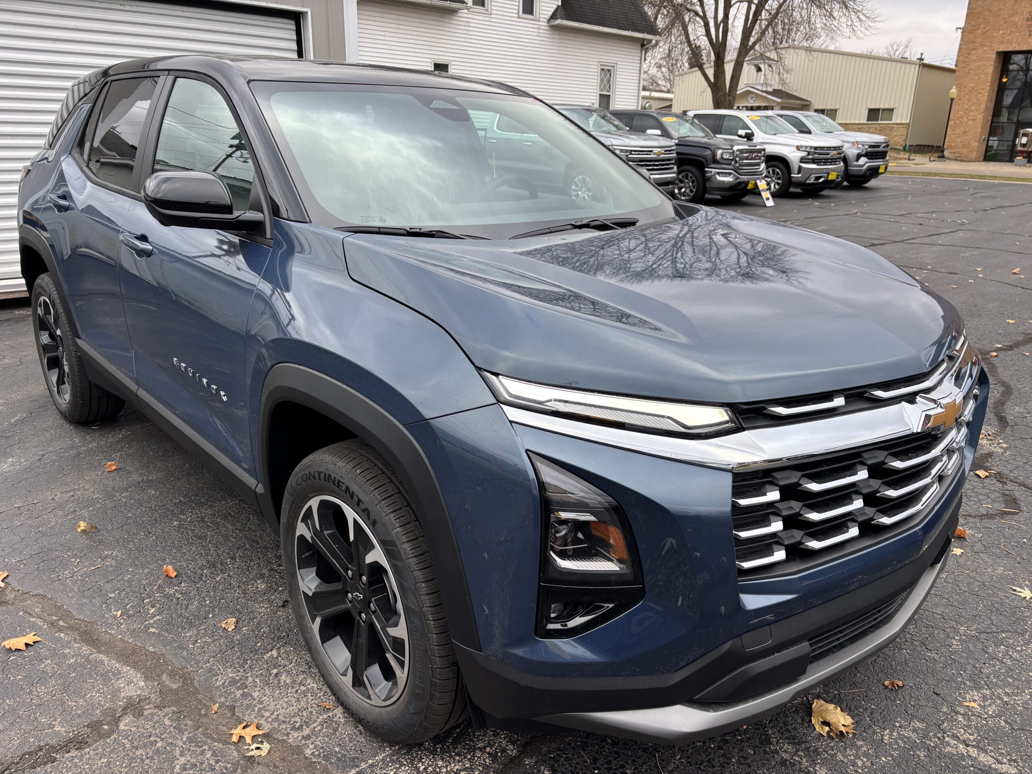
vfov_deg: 53.1
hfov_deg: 67.3
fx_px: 775
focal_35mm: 26
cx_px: 516
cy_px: 387
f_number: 1.6
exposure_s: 1/312
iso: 50
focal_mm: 5.96
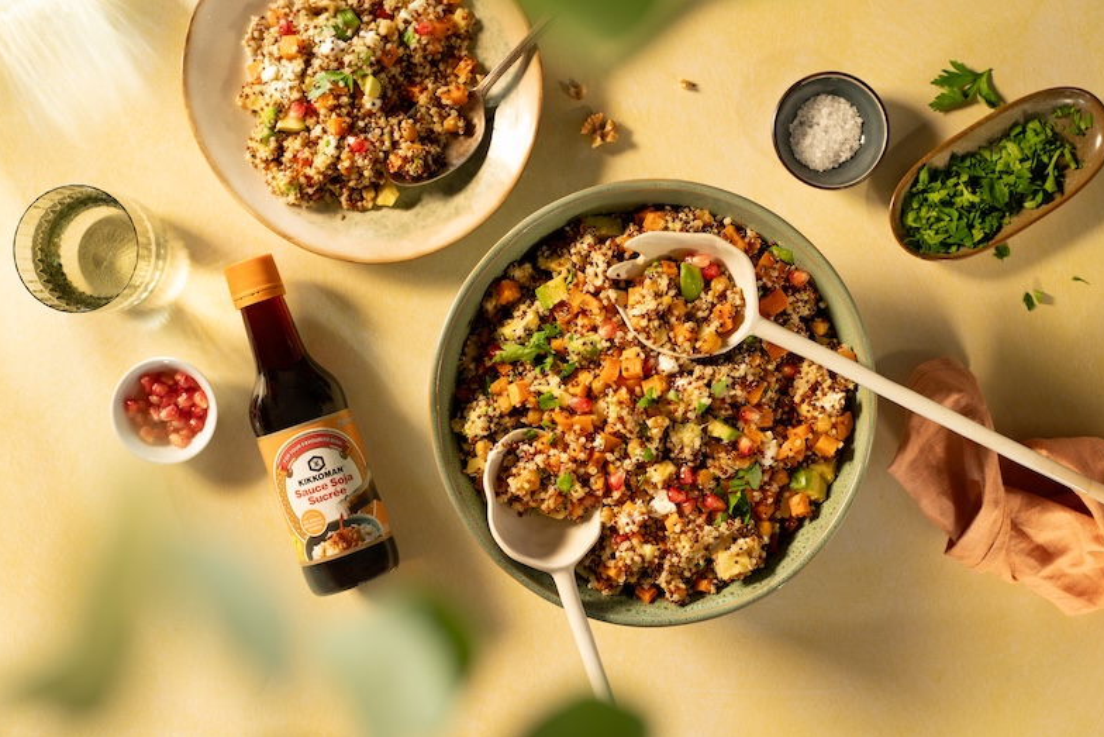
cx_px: 558
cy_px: 364
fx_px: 1564
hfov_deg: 38.9
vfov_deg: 26.5
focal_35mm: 51
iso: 400
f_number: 5.6
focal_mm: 50
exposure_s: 1/100
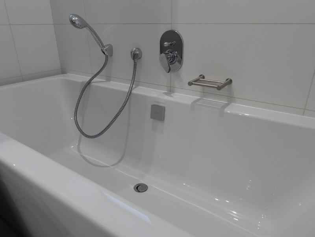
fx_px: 218
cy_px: 118
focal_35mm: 24
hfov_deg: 71.6
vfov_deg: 56.8
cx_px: 158
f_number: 2.8
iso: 200
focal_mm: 4.3
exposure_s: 1/30
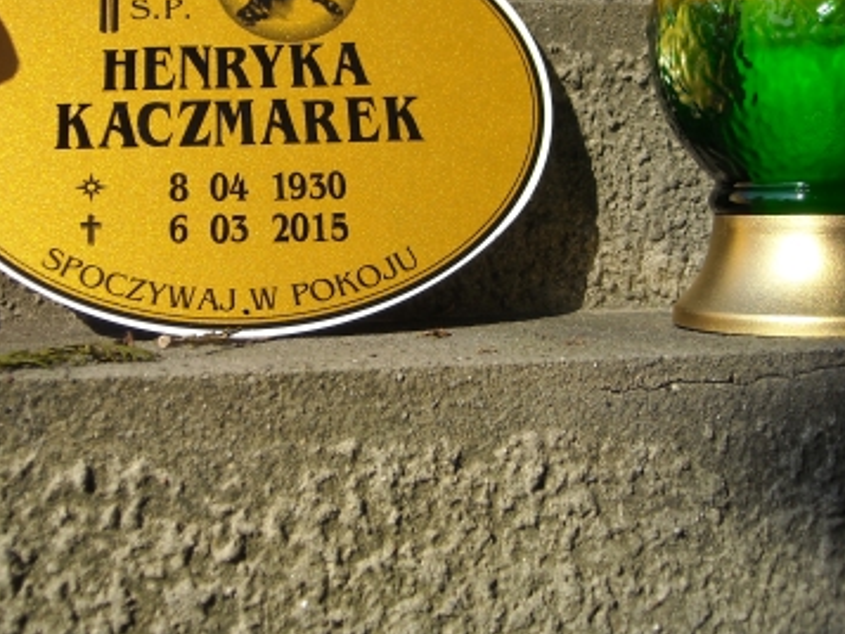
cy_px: 198
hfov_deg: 38.5
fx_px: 1197
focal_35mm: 49
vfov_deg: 29.4
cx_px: 294
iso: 64
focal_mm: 5.7
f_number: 5.6
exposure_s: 1/192
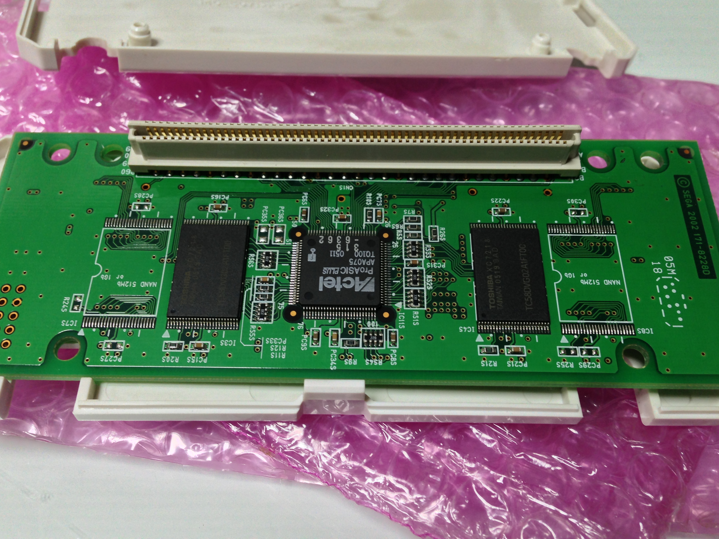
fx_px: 706
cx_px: 361
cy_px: 262
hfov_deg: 54.0
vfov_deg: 41.8
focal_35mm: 34
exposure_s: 1/20
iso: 50
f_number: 2.4
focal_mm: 4.13
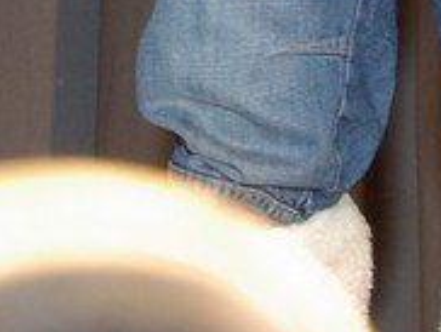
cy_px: -539
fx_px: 3623
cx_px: 150
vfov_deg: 5.1
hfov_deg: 7.0
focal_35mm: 284
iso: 400
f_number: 5.6
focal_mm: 28
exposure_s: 1/45
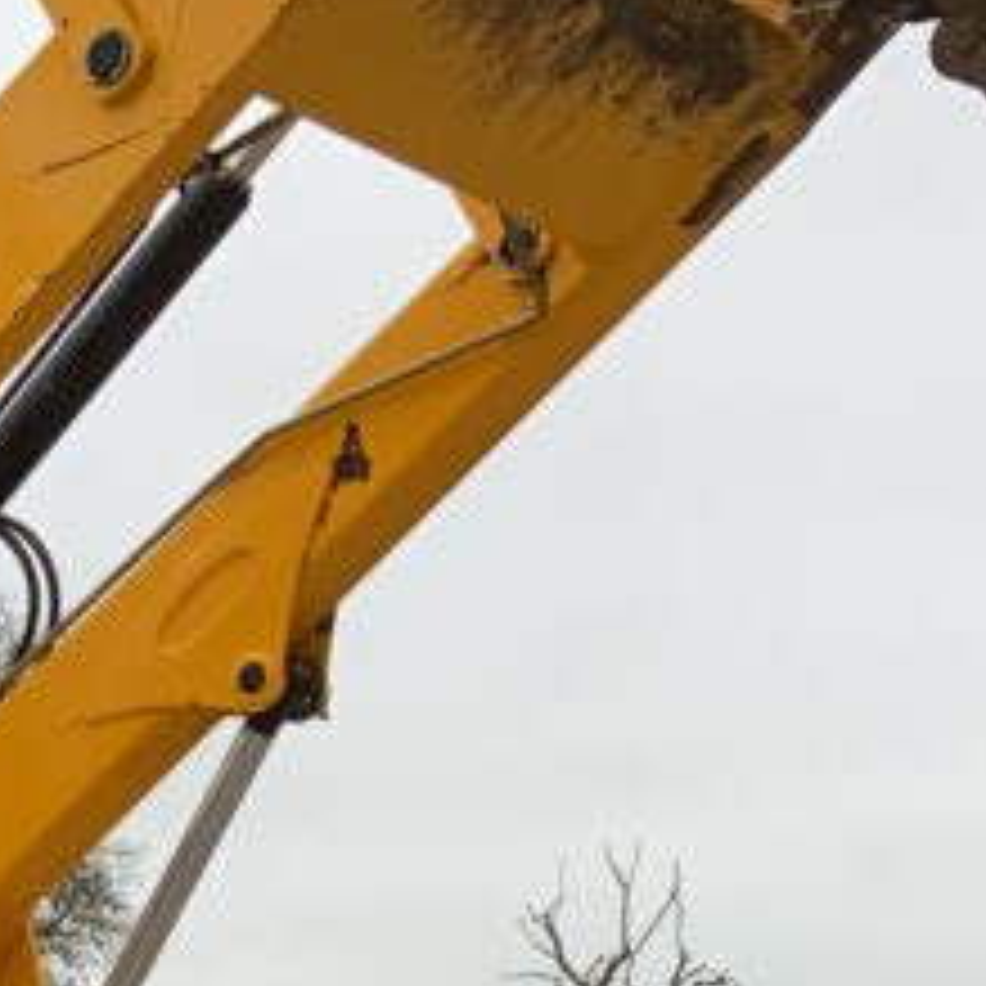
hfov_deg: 14.0
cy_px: 1567
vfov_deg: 13.5
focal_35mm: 120
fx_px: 3867
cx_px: -275
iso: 16
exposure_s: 1/251
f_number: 1.8
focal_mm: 3
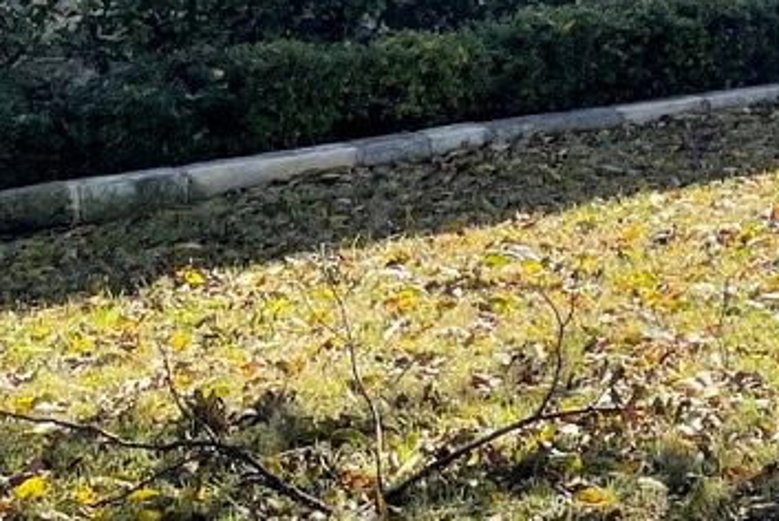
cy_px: -392
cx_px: 501
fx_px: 2209
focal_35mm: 102
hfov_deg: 20.0
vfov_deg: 12.4
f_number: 1.6
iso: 32
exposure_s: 1/855
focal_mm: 4.2
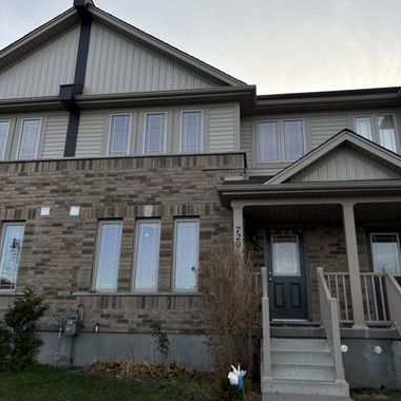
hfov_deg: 52.5
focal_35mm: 31
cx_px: 202
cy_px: 202
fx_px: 406
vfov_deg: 52.5
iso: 50
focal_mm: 5.96
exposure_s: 1/1550
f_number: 1.6
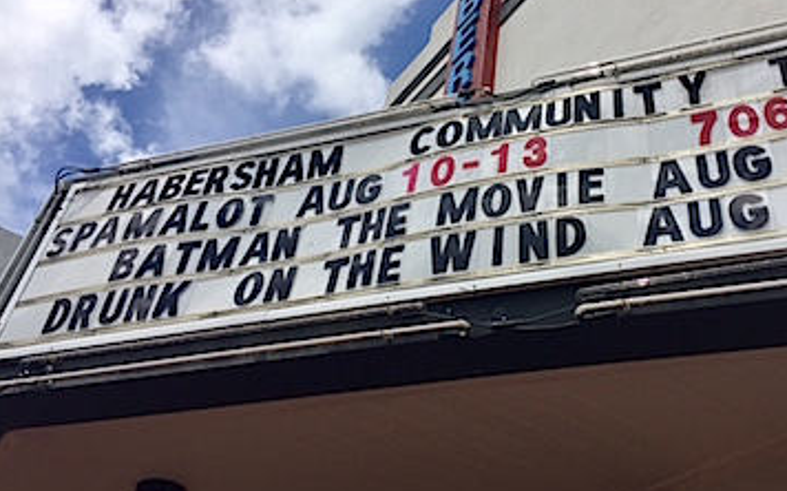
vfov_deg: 33.4
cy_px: 197
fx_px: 815
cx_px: 482
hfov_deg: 51.1
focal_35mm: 38
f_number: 2.2
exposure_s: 1/3968
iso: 32
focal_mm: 4.15
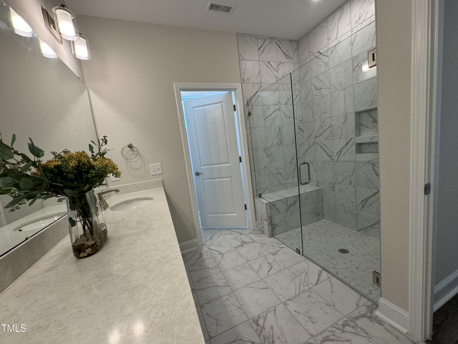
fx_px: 185
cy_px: 172
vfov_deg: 85.7
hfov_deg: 102.1
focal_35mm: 14
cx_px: 229
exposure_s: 1/120
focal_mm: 2.22
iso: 125
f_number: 2.2
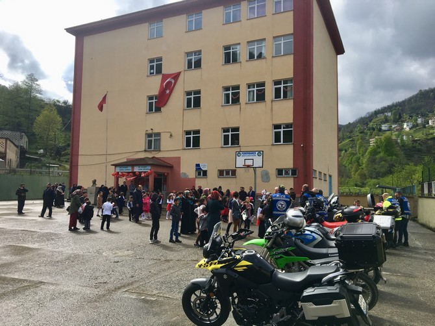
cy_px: 163
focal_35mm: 29
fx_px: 364
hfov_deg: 61.7
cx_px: 218
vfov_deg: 48.2
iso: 25
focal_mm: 4.15
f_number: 2.2
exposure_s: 1/1603
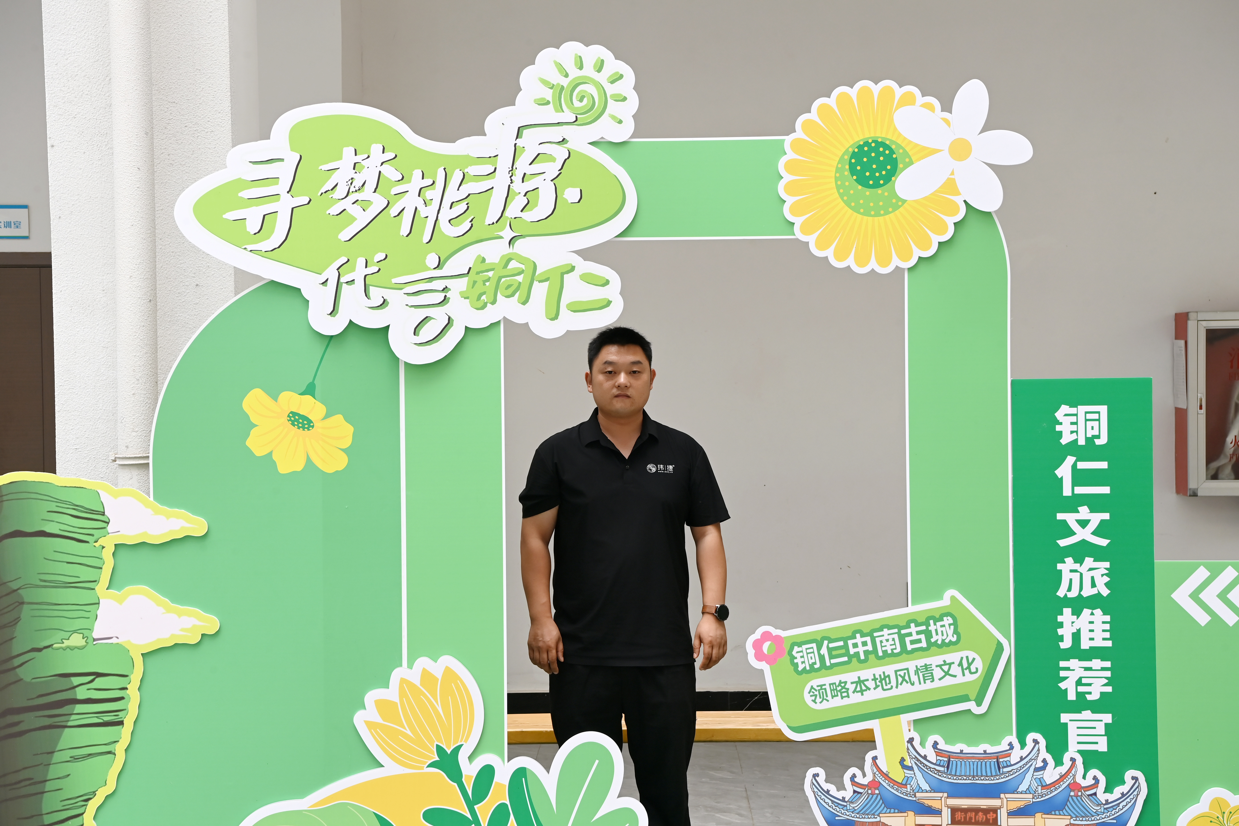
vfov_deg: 21.9
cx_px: 620
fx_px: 2134
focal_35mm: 62
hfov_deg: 32.4
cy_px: 413
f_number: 10
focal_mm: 62
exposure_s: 1/100
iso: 640
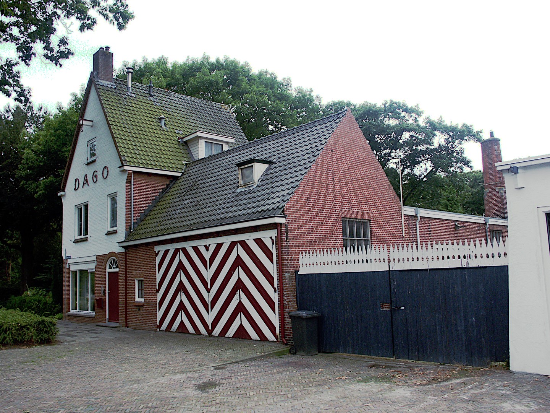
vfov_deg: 45.4
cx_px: 275
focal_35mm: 31
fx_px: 493
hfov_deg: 58.4
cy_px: 206
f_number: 5.6
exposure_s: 1/180
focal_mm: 7.98
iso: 100
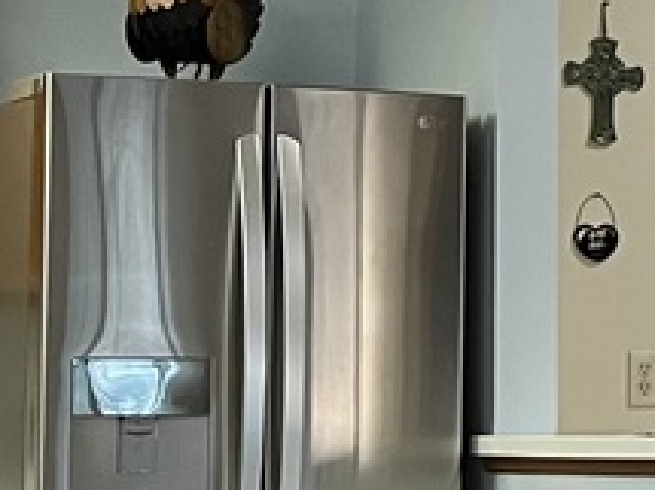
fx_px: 3291
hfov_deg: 10.1
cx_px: 1484
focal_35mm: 174
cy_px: 161
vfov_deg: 8.5
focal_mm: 5.1
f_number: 1.6
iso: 125
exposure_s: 1/60
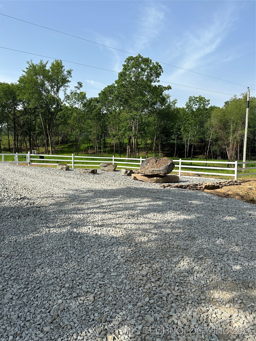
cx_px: 128
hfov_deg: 56.8
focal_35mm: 24
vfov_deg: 71.6
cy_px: 170
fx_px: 237
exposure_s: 1/4016
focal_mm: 6.86
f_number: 1.78
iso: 80
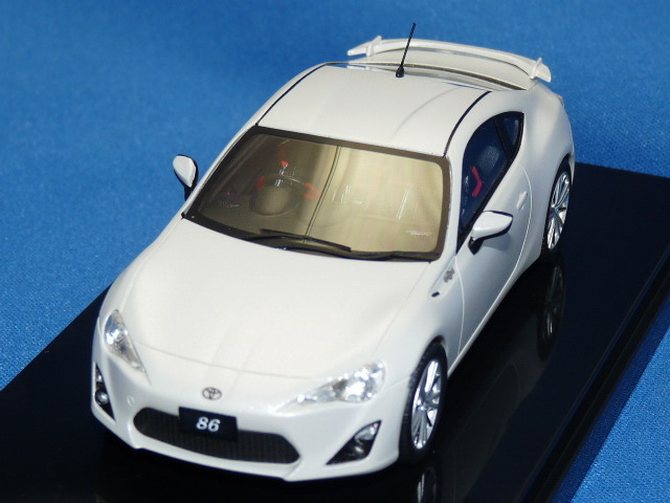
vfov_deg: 11.6
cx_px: 335
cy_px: 252
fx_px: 2477
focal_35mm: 128
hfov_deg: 15.4
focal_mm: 12.8
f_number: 3.4
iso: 100
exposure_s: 1/40
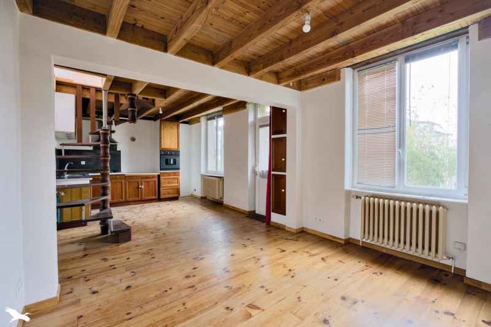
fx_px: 218
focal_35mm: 16
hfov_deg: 96.7
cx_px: 246
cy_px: 164
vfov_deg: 73.7
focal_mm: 16
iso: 800
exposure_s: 1/15
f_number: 8
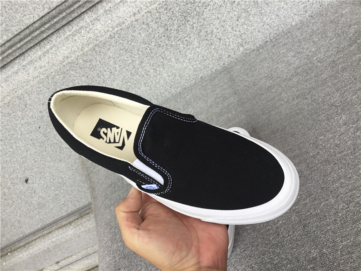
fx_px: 323
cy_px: 136
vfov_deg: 45.4
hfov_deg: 58.4
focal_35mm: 31
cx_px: 180
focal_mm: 3.3
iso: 25
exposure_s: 1/105
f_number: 2.4
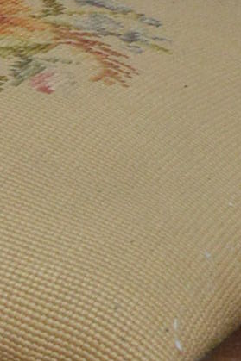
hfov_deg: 4.9
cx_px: -69
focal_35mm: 280
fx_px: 2814
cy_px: 193
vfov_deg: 7.4
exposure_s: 1/80
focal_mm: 26
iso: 800
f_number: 8
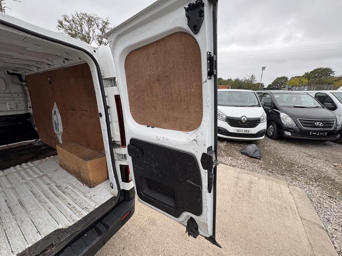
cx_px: 171
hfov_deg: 102.1
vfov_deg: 85.7
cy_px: 128
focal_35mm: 14
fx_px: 138
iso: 40
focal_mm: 2.22
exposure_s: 1/137
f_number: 2.2
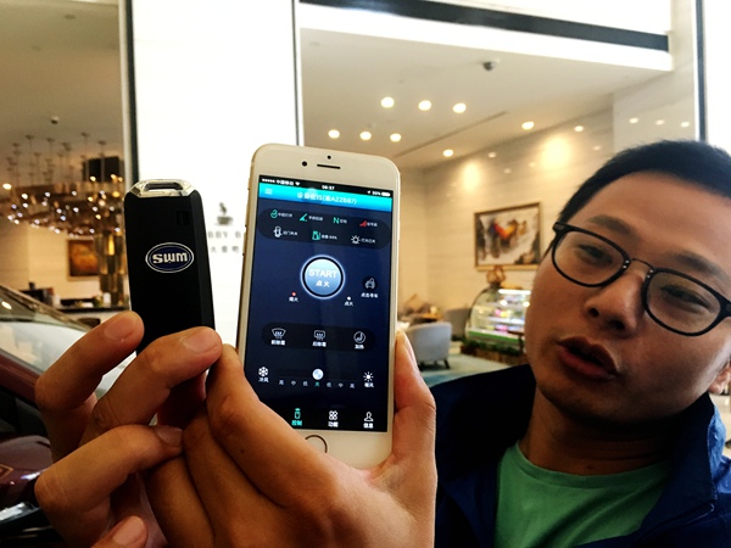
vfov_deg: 48.2
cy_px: 274
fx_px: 612
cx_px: 366
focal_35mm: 29
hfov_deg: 61.7
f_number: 2.2
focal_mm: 4.15
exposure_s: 1/17
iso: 200
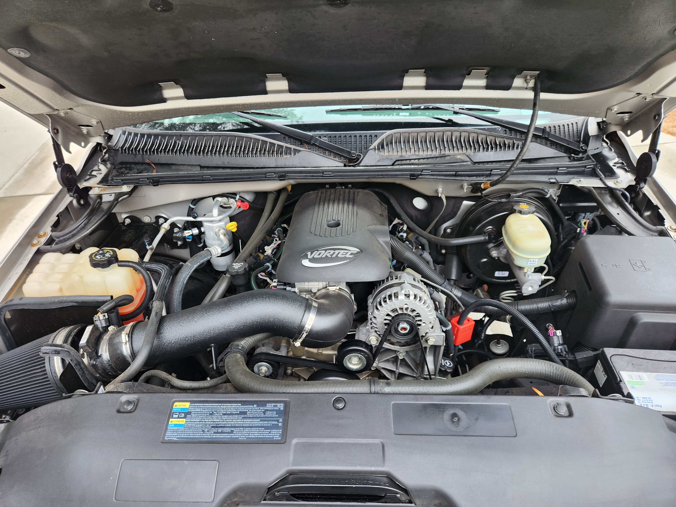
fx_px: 449
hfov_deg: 73.9
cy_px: 254
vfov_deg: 58.9
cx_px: 338
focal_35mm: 23
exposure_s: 1/180
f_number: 1.8
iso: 50
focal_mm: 5.4
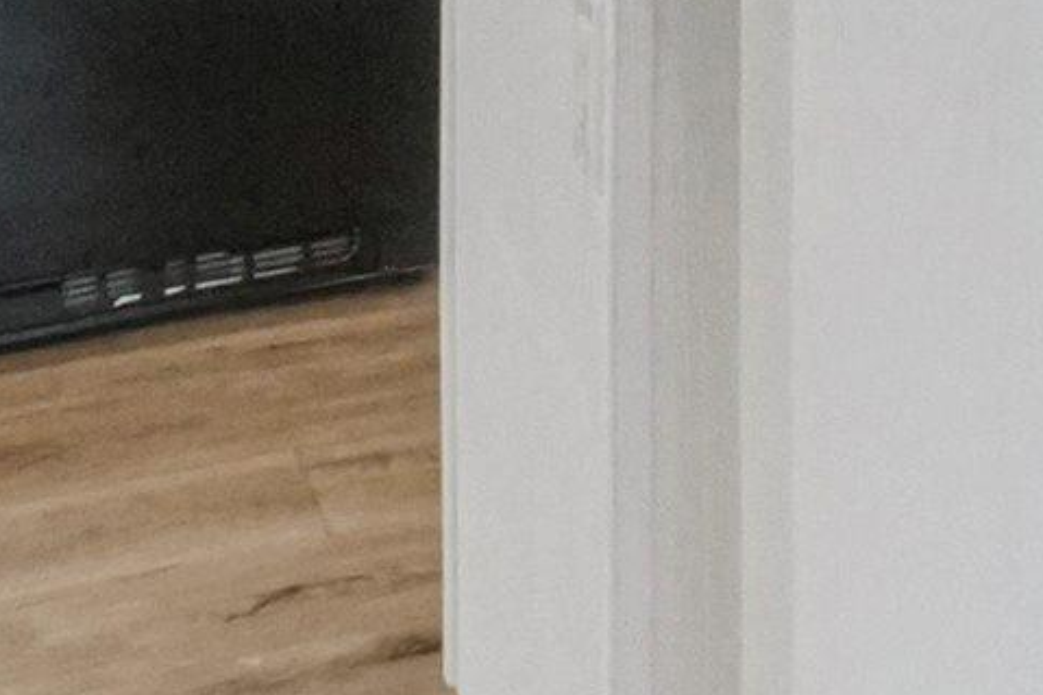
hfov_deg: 11.0
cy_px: -1094
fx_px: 4460
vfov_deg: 8.1
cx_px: 2593
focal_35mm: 154
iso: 6400
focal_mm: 16
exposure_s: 1/10
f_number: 18
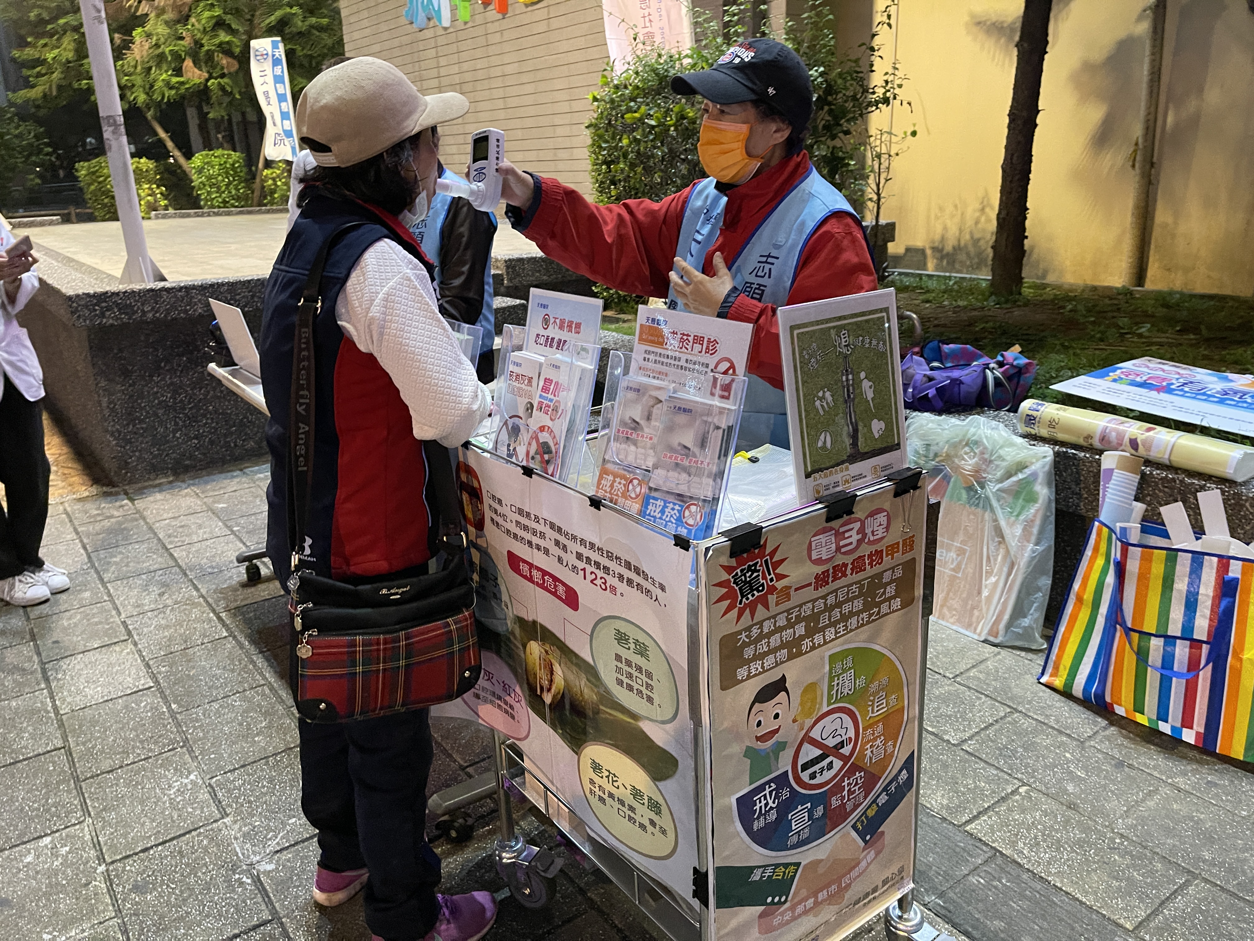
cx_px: 627
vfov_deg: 53.1
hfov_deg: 67.3
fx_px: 942
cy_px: 470
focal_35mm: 26
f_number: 1.6
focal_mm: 5.1
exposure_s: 1/44
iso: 500
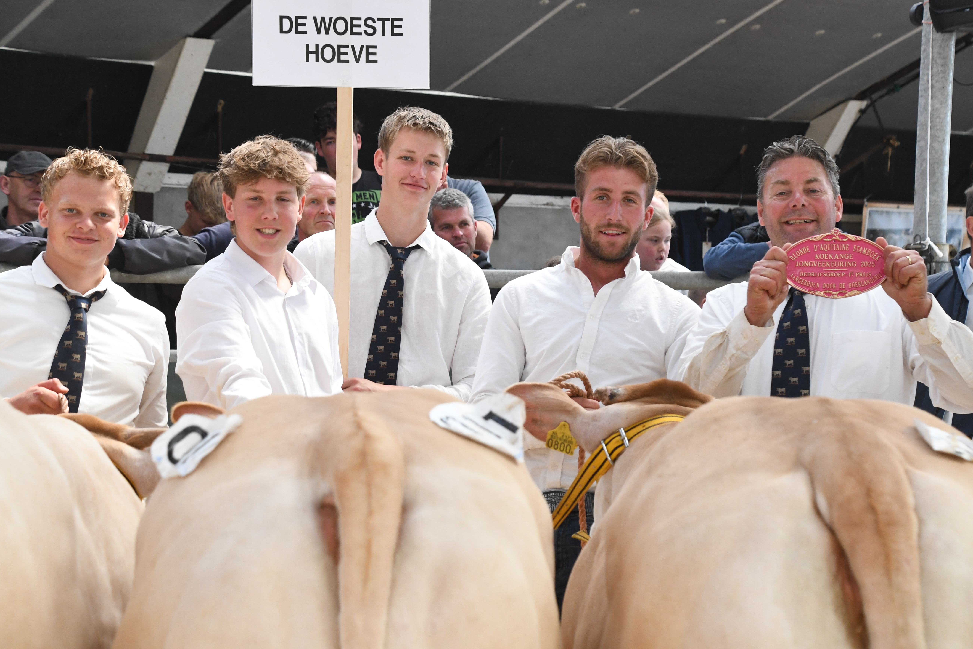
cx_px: 513
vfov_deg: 16.5
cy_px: 319
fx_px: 2243
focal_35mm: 83
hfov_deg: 24.5
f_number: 5.6
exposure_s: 1/320
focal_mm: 52
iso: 1600
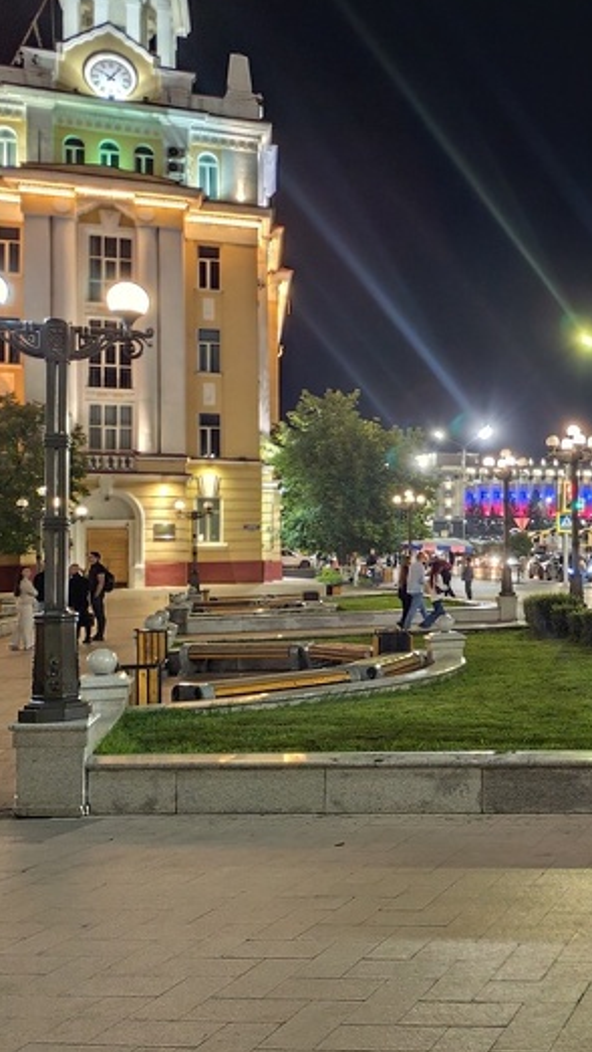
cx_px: 761
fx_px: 1059
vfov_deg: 52.8
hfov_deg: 26.6
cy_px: 528
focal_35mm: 38
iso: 2500
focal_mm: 6.19
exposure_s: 1/25
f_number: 1.65
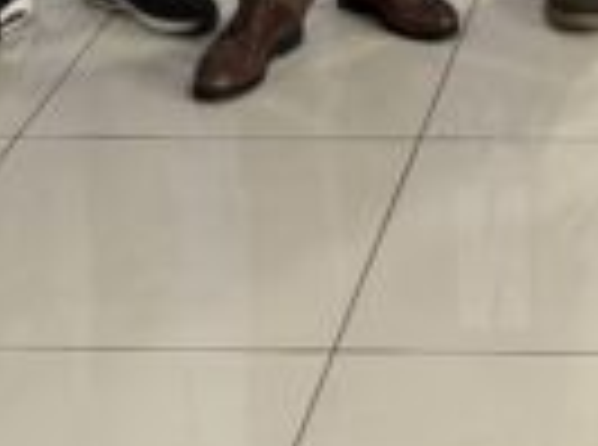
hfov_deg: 13.5
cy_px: -784
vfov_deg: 9.0
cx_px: 854
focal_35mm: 139
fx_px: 2395
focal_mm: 6.76
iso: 160
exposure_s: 1/100
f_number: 1.78
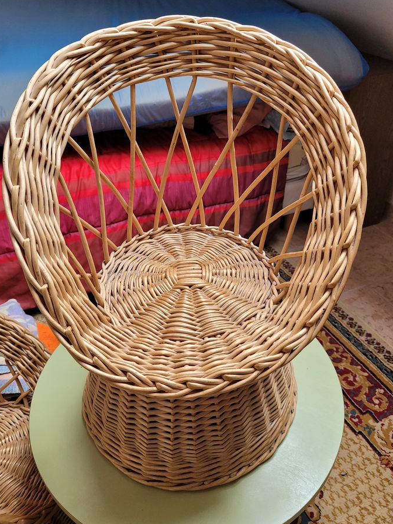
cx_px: 203
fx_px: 439
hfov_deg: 48.2
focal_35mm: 29
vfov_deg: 61.7
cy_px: 266
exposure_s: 1/120
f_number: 1.8
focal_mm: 5.4
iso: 160
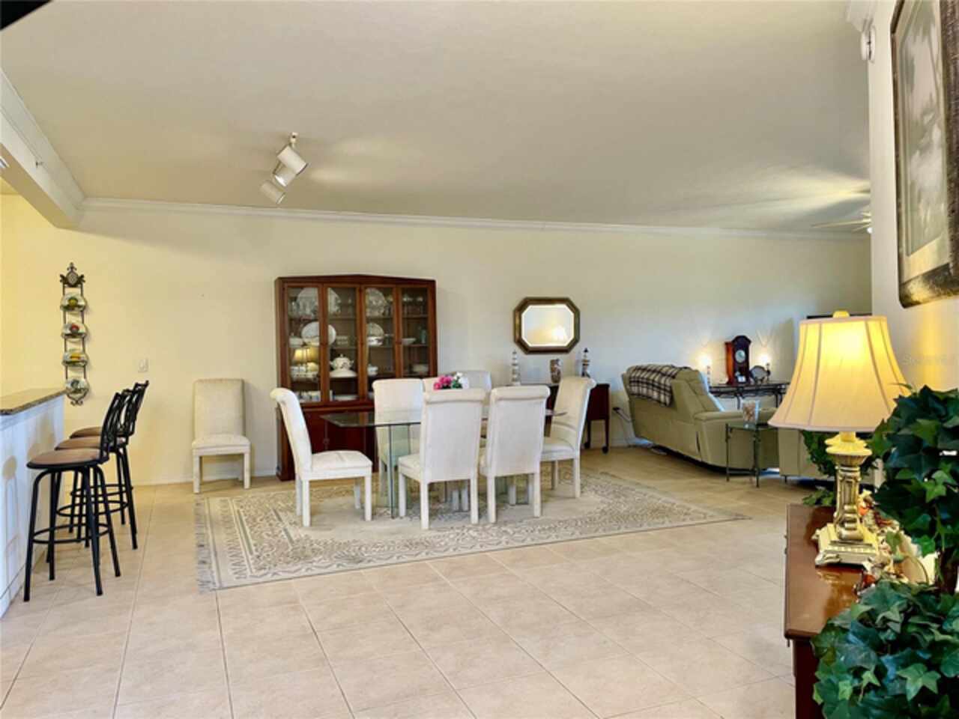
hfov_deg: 67.3
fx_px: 720
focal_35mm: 26
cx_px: 480
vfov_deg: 53.1
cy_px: 360
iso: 160
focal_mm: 4.2
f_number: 1.6
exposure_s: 1/60
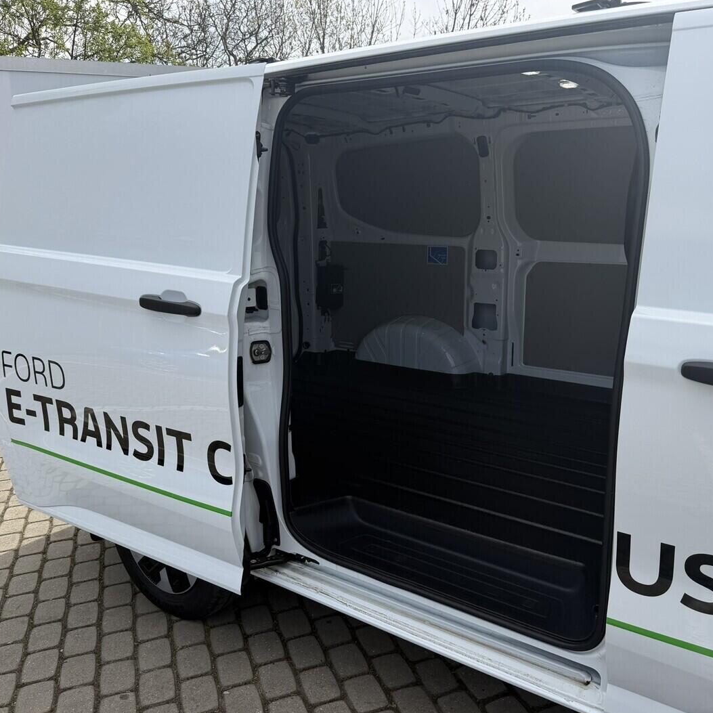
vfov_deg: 55.6
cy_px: 357
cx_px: 390
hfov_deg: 55.5
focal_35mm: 29
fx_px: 676
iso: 80
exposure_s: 1/3759
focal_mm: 6.76
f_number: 1.78
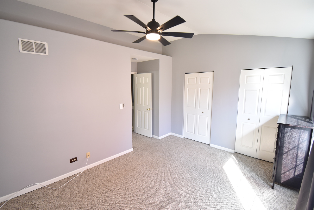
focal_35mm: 15
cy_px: 105
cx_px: 157
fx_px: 131
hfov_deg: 100.4
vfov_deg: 77.3
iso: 320
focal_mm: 10
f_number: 4.5
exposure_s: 1/25
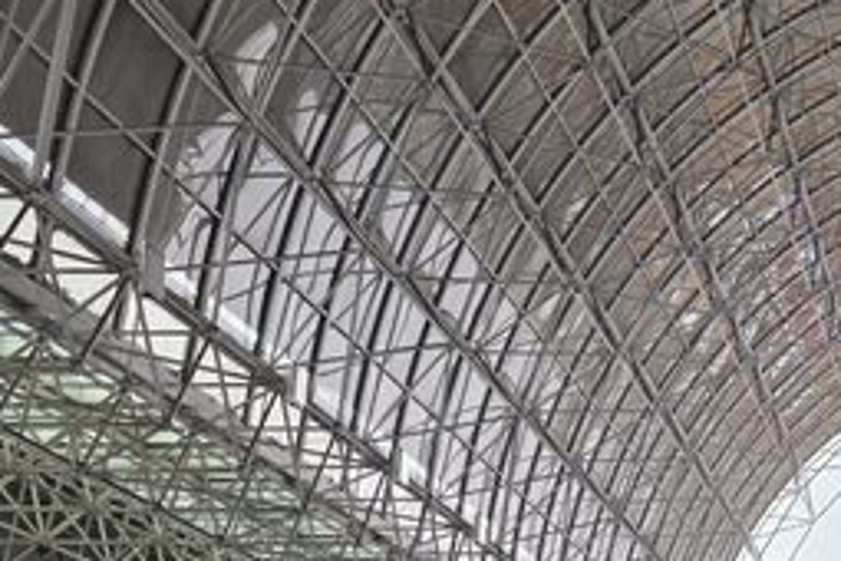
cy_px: 754
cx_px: 1032
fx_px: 1425
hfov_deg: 28.3
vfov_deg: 20.2
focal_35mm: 61
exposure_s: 1/182
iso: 200
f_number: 1.7
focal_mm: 6.3
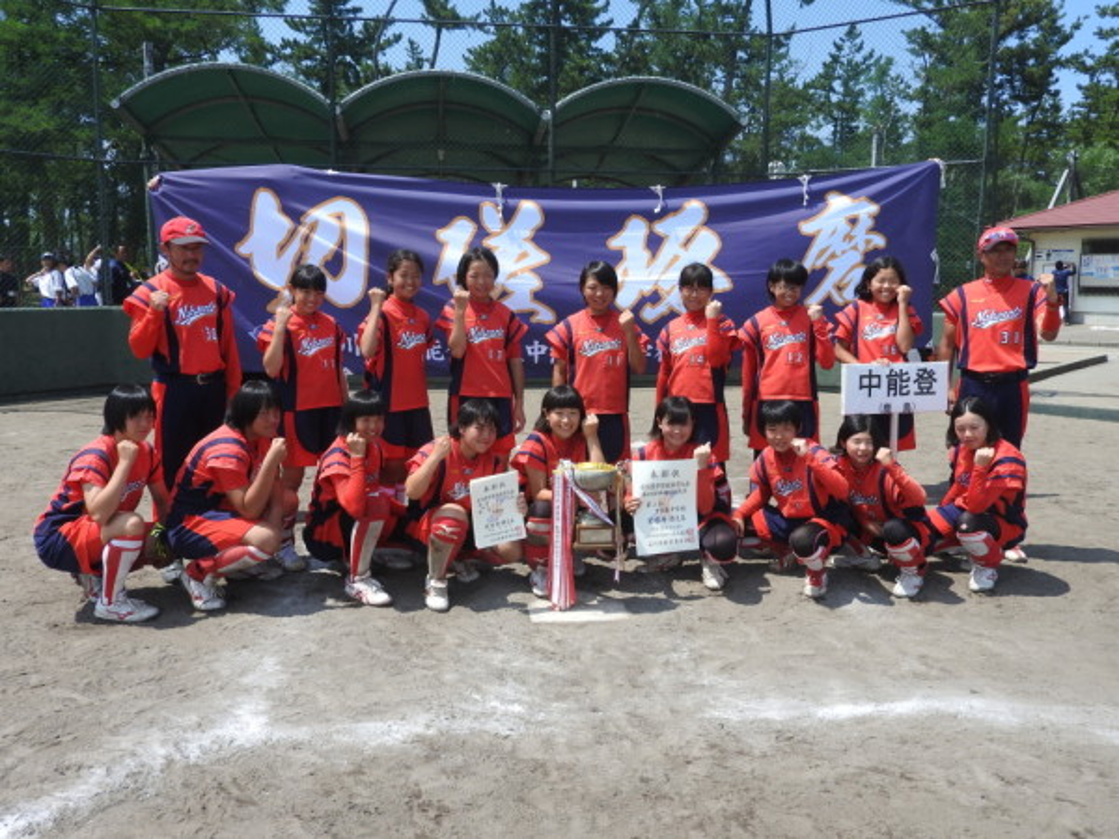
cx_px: 560
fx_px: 970
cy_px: 420
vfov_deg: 46.8
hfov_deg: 60.0
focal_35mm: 30
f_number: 3.5
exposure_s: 1/1000
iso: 100
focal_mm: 5.4
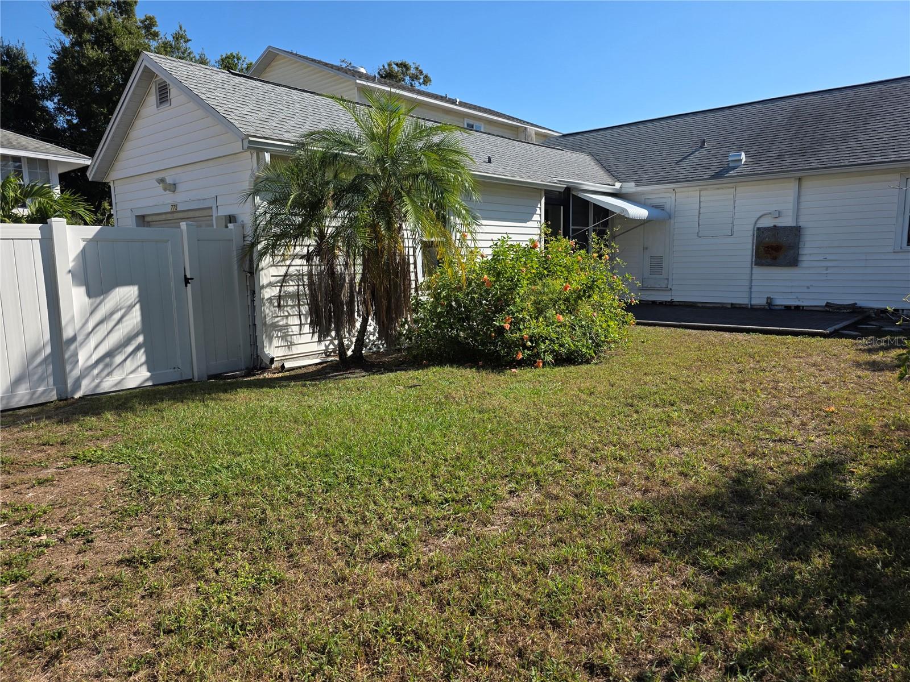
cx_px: 455
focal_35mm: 23
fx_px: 605
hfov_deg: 73.9
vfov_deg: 58.9
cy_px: 341
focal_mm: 6.3
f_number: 1.7
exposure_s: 1/5153
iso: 80
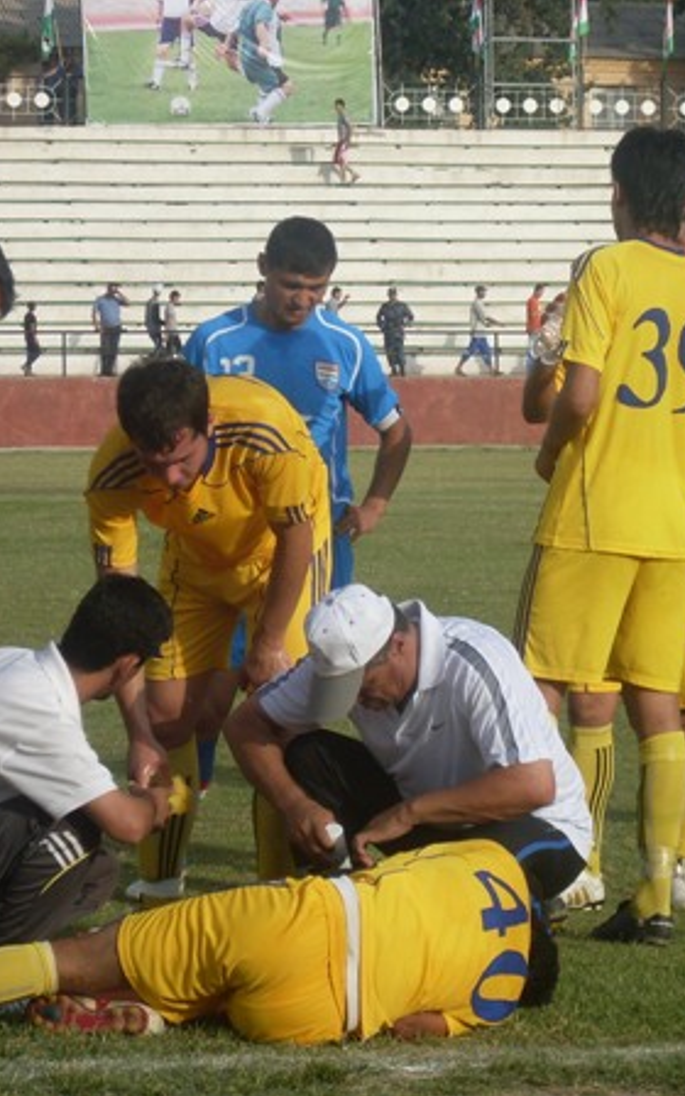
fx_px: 4839
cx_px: 433
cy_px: 548
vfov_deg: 12.9
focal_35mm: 162
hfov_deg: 8.1
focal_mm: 18.9
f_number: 5.2
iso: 80
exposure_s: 1/500
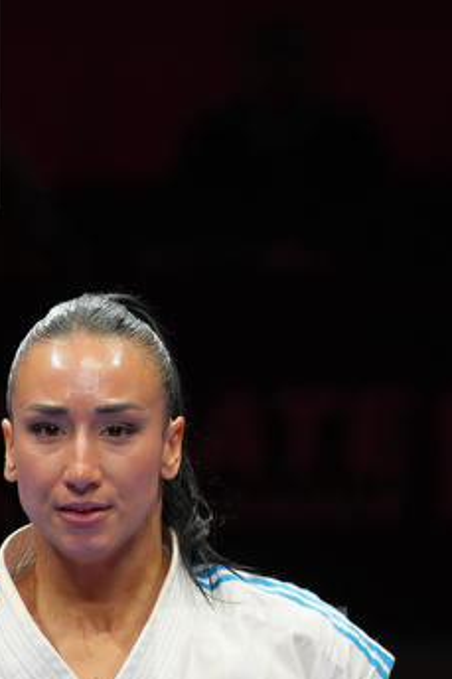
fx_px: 12705
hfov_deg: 2.0
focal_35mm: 674
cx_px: -97
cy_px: 819
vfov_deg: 3.1
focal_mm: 145
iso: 250
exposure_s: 1/500
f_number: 2.8
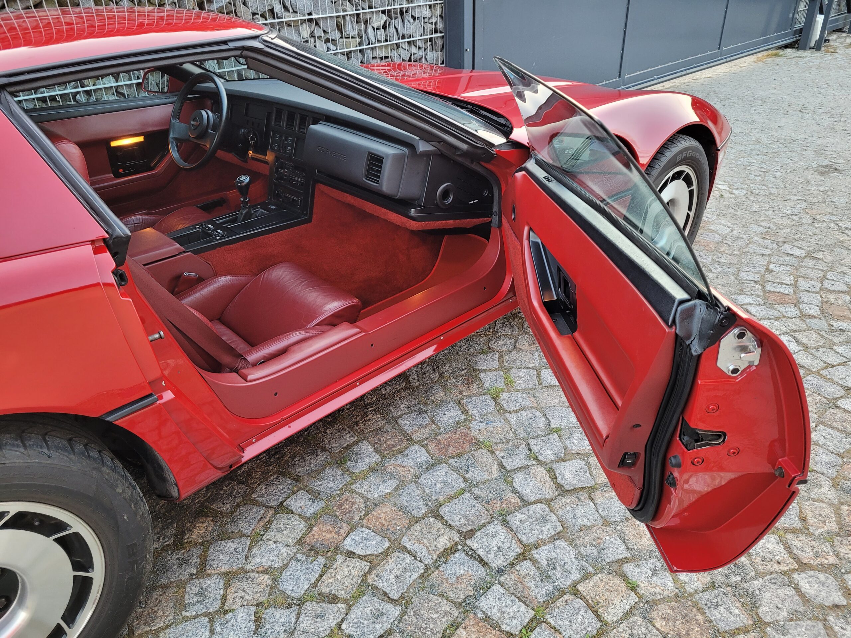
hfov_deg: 67.3
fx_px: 639
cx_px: 426
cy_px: 319
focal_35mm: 26
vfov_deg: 53.1
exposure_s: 1/50
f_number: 1.8
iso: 160
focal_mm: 5.4
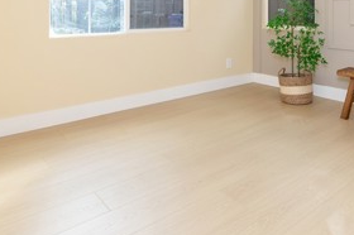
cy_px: 15
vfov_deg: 37.8
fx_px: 314
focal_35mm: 32
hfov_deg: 57.0
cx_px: 247
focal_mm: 14
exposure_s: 1/125
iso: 160
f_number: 5.6
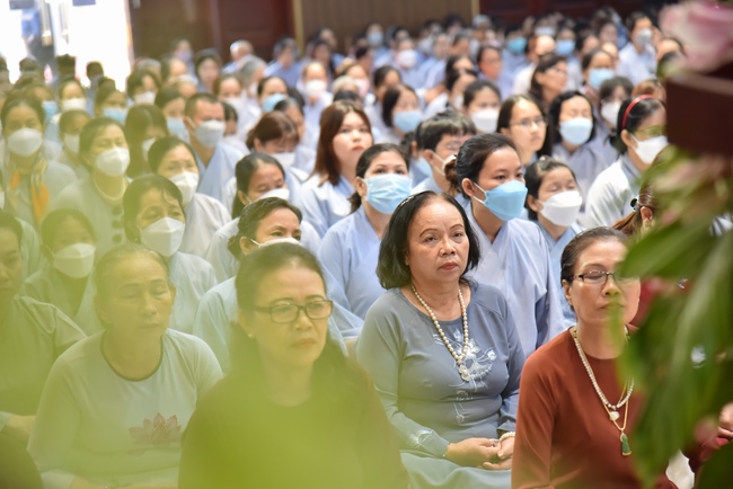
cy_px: 244
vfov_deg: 11.4
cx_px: 366
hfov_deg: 17.1
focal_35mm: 120
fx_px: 2444
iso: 1250
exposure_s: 1/50
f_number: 4
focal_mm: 120
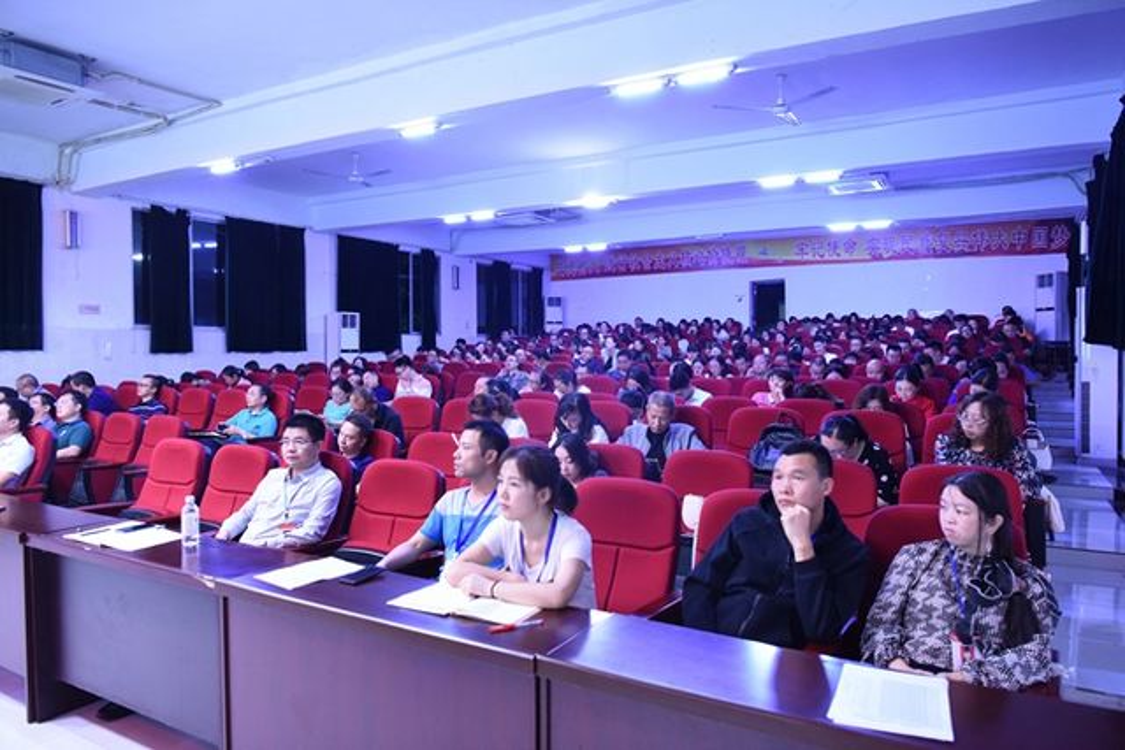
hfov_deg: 73.7
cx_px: 562
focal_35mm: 24
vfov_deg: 53.2
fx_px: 750
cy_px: 375
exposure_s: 1/60
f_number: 4
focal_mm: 24
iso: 4000
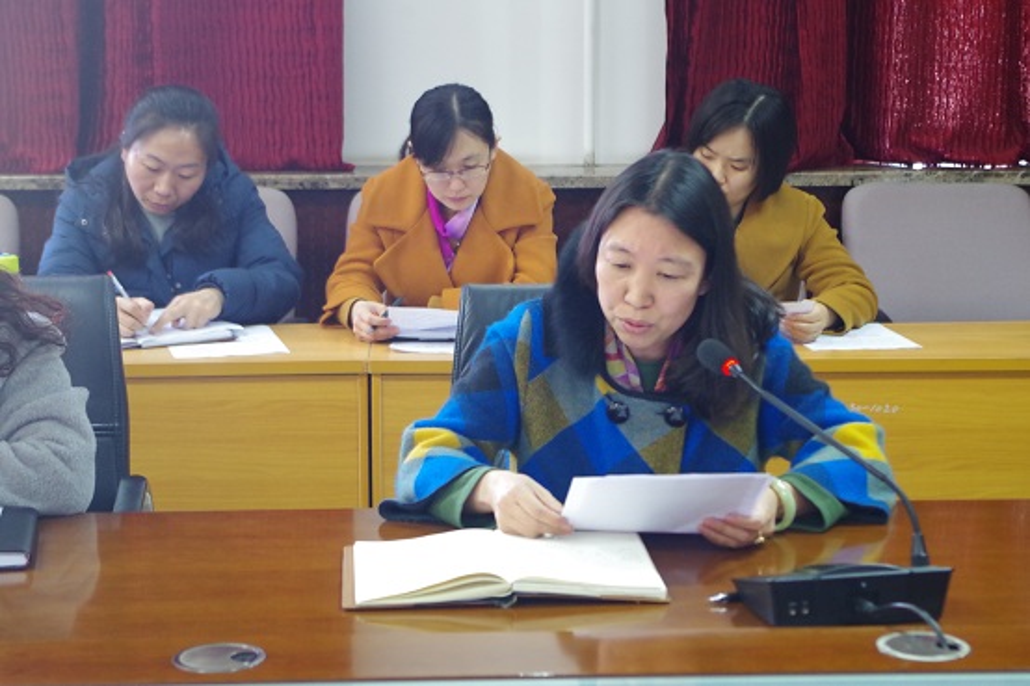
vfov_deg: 16.6
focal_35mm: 82
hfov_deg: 24.8
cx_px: 515
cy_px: 343
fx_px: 2345
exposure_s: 1/8
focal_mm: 55
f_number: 5.6
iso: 1600
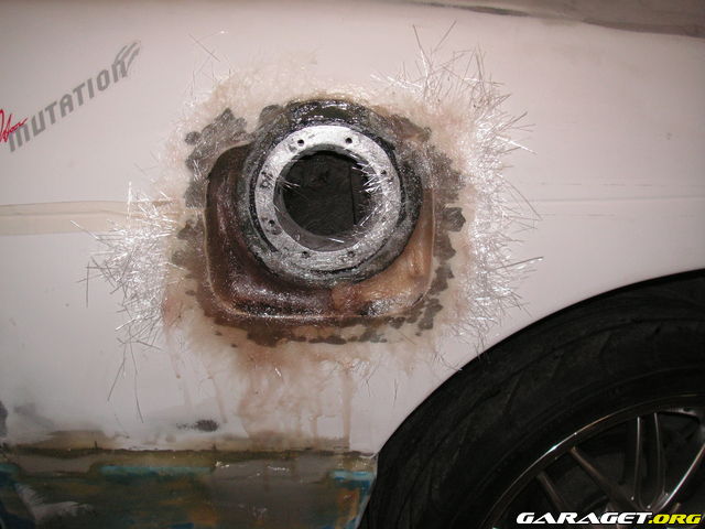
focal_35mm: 38
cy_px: 264
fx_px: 774
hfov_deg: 49.0
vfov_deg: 37.7
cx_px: 352
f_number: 3.3
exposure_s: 1/45
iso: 160
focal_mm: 6.3
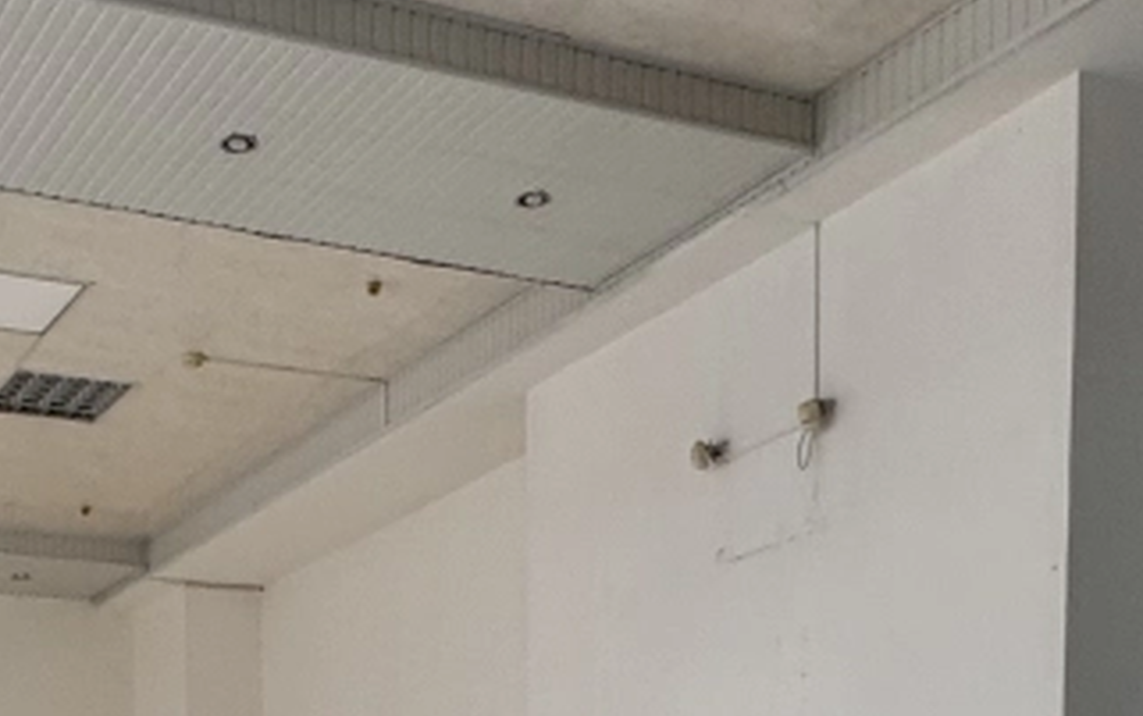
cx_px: 192
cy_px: 1156
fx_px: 1808
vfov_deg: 18.9
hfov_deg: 33.8
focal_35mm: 58
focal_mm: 2.22
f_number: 2.2
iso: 40
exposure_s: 1/130
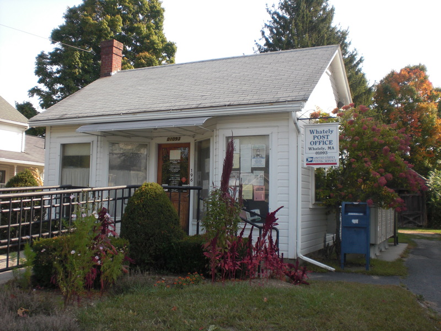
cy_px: 166
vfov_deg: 37.7
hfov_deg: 49.0
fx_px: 484
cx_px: 220
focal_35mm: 38
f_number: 3.1
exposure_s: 1/400
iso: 64
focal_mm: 6.3
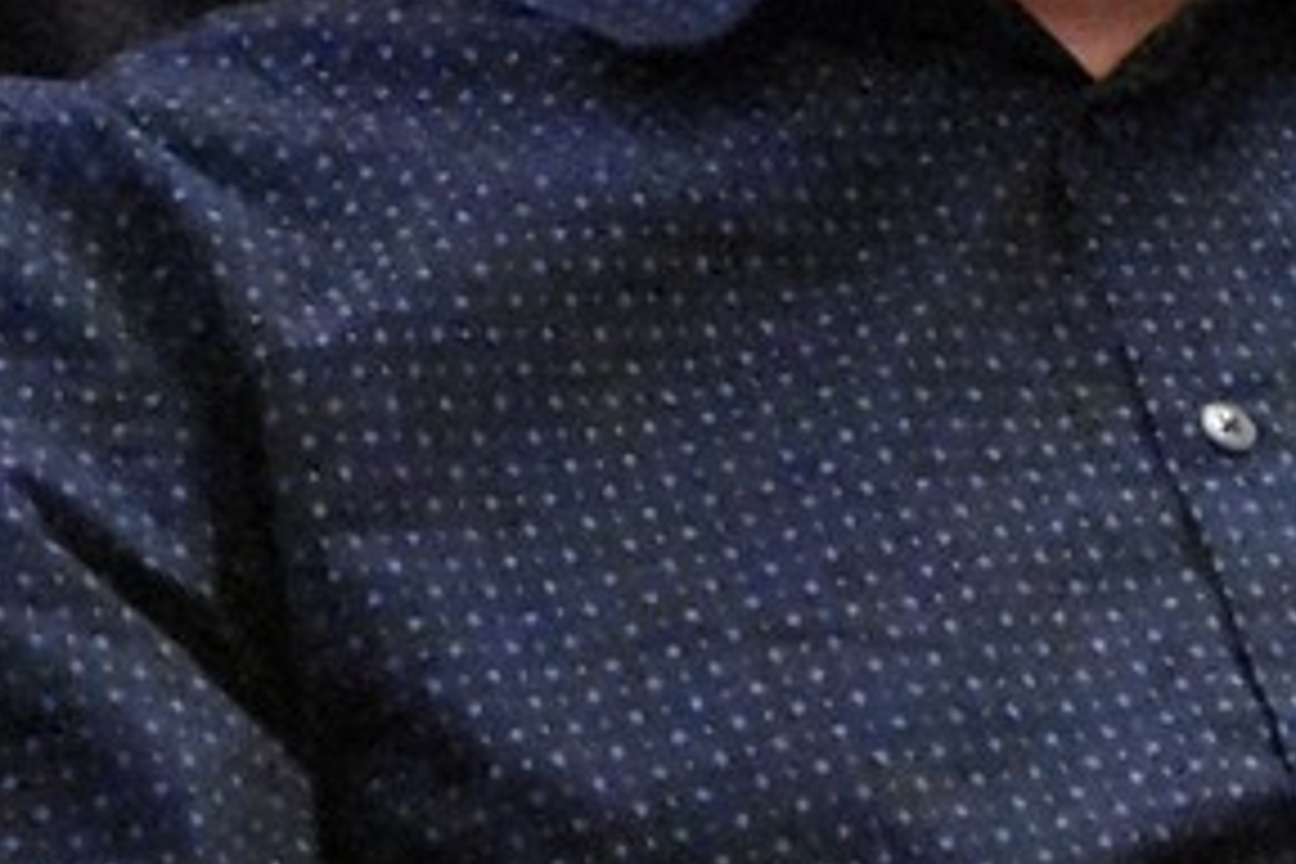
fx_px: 23924
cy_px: 364
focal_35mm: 665
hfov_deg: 3.1
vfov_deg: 2.1
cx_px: 1620
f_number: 5.6
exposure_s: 1/250
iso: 25600
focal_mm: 85
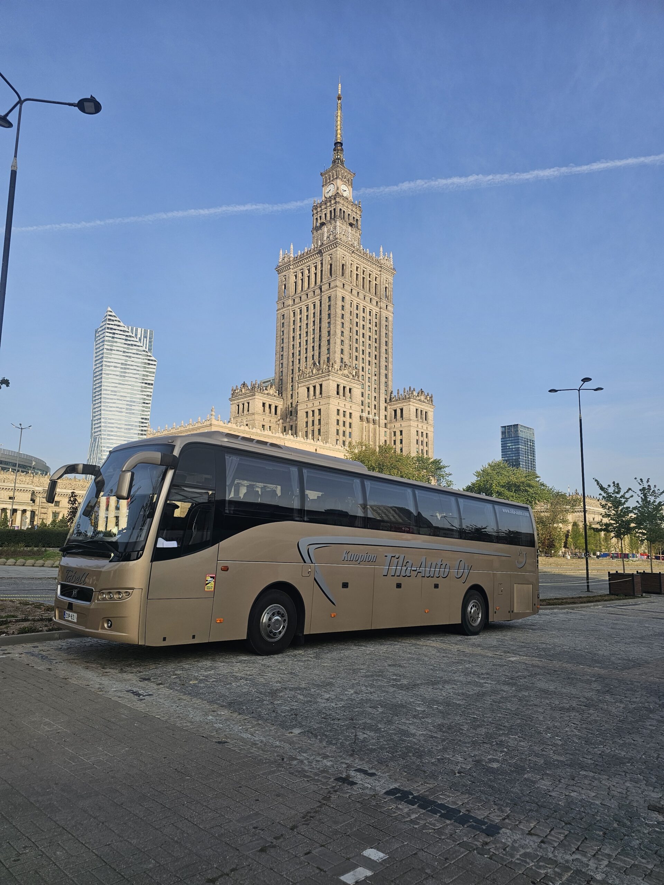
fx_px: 588
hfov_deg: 58.9
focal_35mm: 23
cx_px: 332
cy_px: 442
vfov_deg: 73.9
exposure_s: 1/1078
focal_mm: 6.3
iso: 20
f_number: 1.7
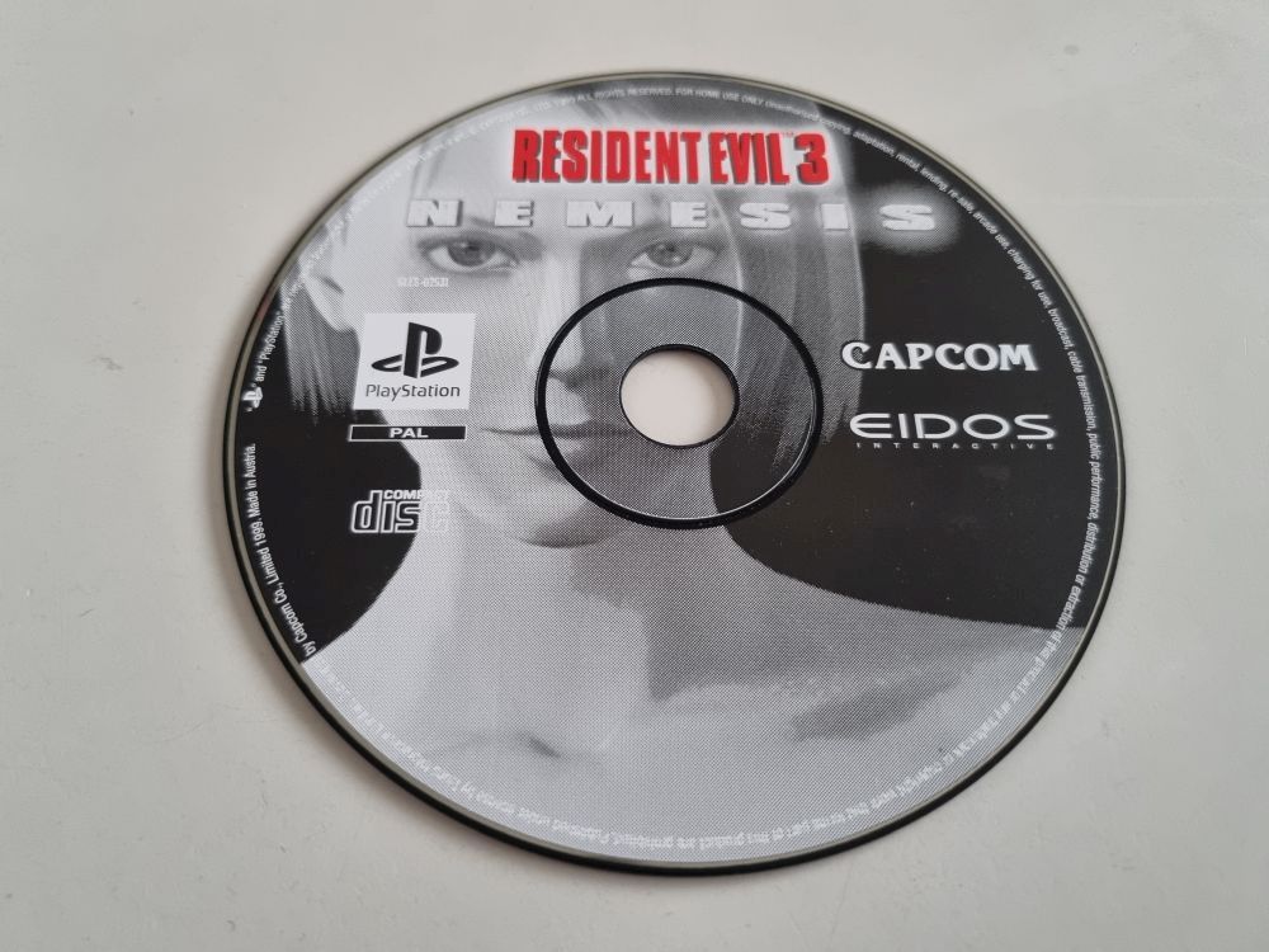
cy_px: 476
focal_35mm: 26
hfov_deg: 67.3
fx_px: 953
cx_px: 634
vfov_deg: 53.1
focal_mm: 5.4
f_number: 1.8
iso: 640
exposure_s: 1/33
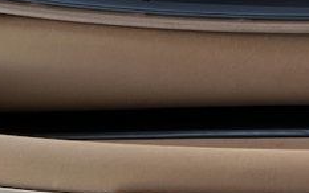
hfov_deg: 16.5
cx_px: 370
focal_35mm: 121
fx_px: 1020
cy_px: -139
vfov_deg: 10.3
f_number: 1.5
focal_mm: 5.7
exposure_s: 1/217
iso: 40
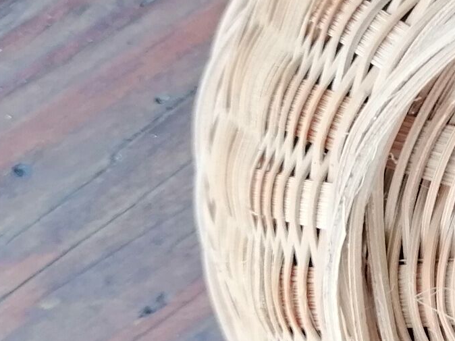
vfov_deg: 11.7
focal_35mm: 126
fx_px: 1656
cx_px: 846
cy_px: 225
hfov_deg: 13.8
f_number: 1.8
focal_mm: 3.96
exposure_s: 1/100
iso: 64
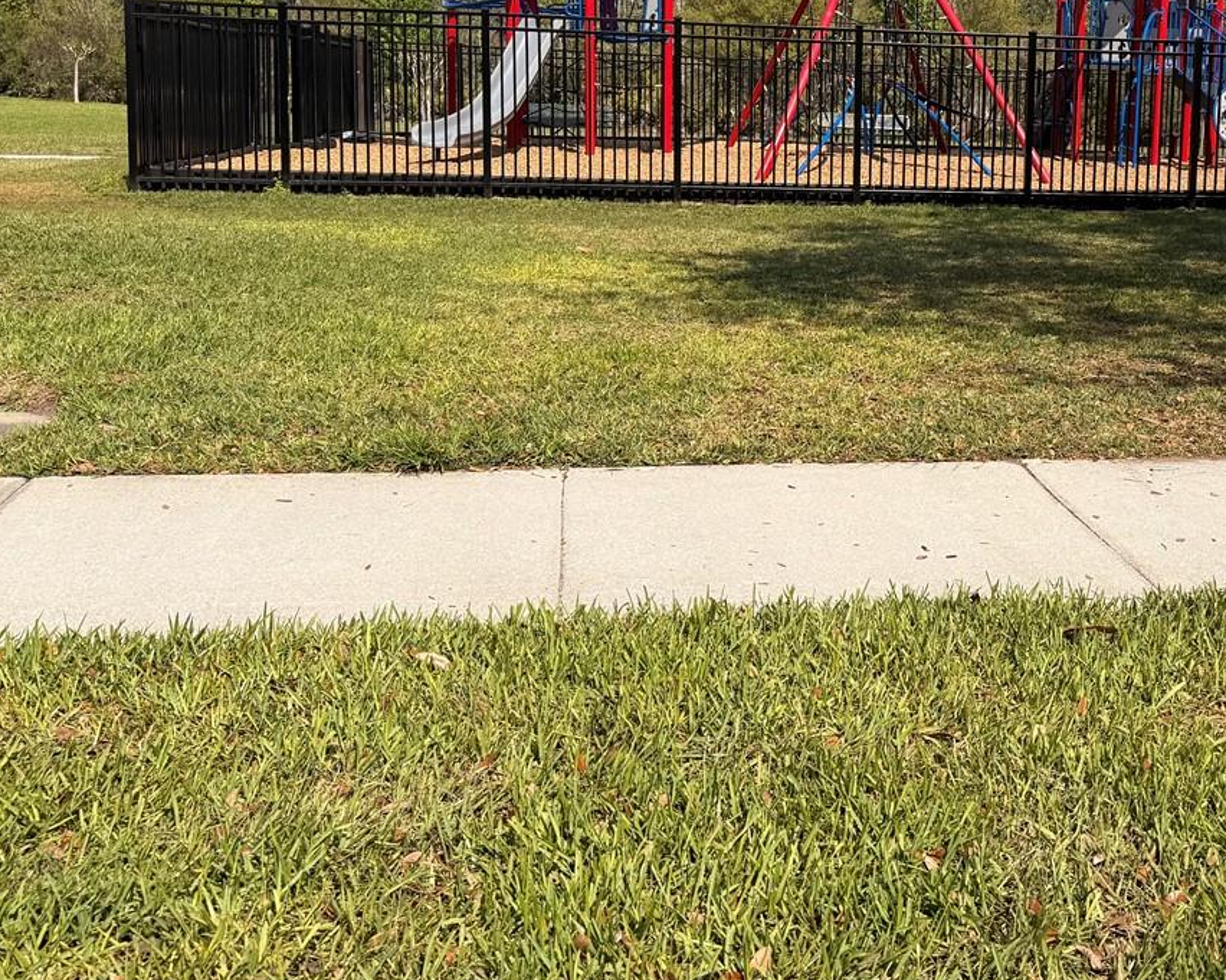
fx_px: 1596
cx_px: 925
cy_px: 250
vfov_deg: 33.5
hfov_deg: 40.8
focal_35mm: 44
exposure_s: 1/5319
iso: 80
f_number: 1.78
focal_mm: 6.76
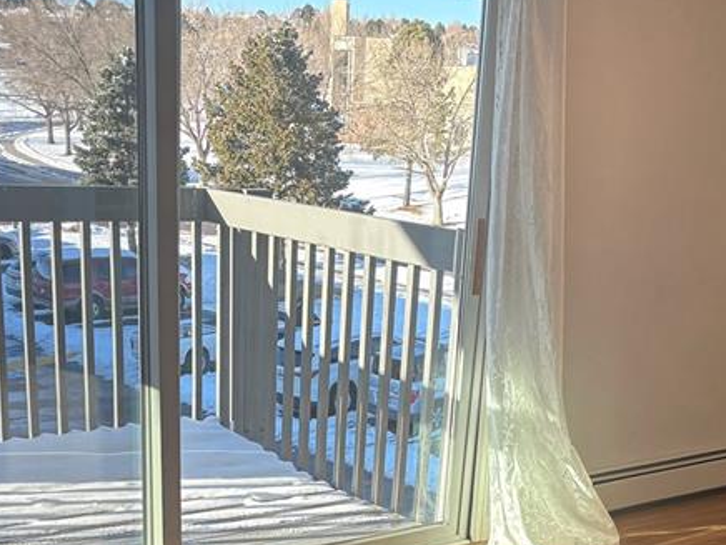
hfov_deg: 31.7
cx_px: 388
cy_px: 618
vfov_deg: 22.5
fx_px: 1279
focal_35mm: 61
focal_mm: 5.96
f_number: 1.6
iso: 40
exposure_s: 1/143
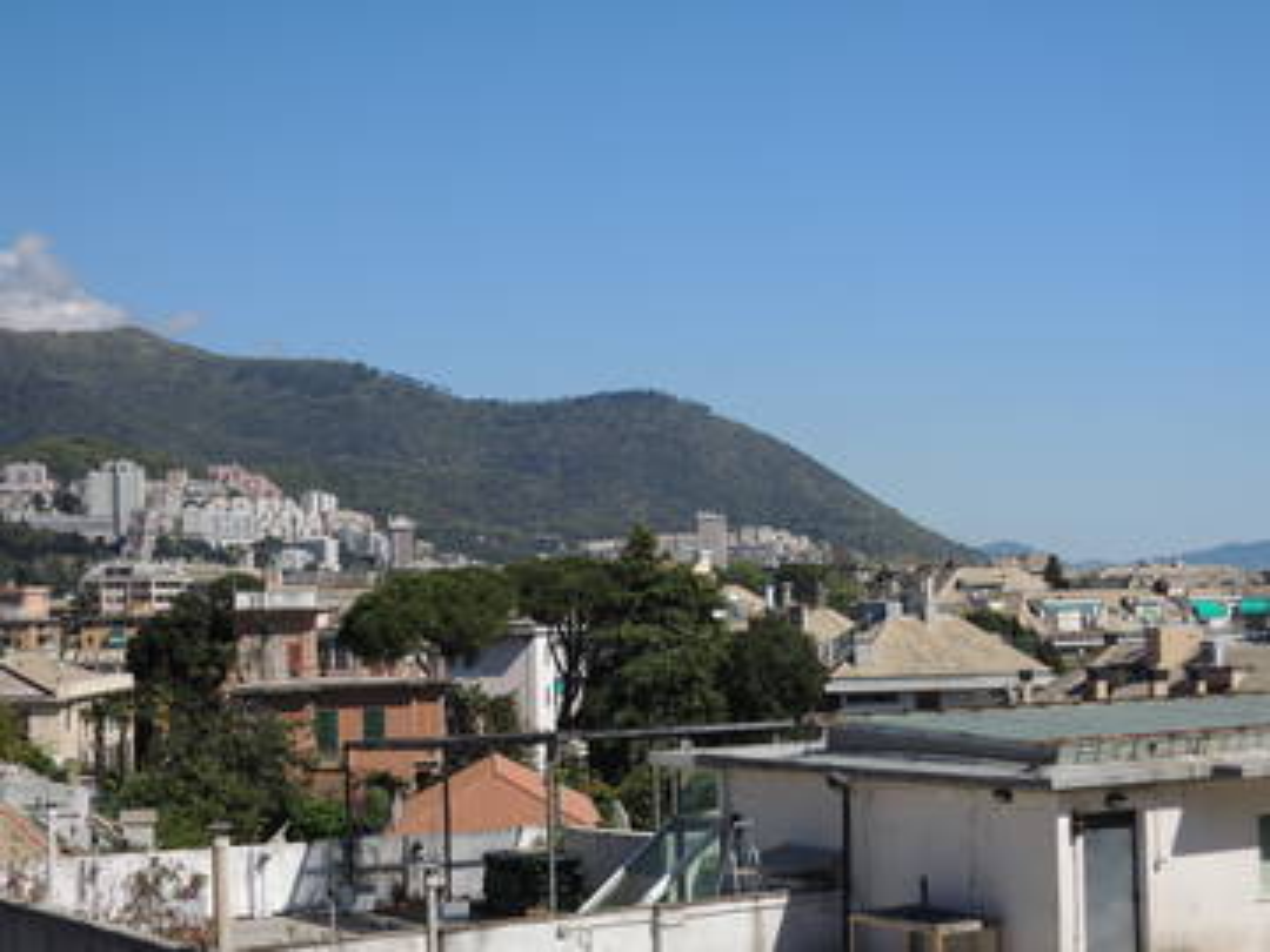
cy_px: 476
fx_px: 2568
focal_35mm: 70
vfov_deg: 21.0
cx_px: 635
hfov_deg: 27.8
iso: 100
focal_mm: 12.5
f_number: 4
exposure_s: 1/1000
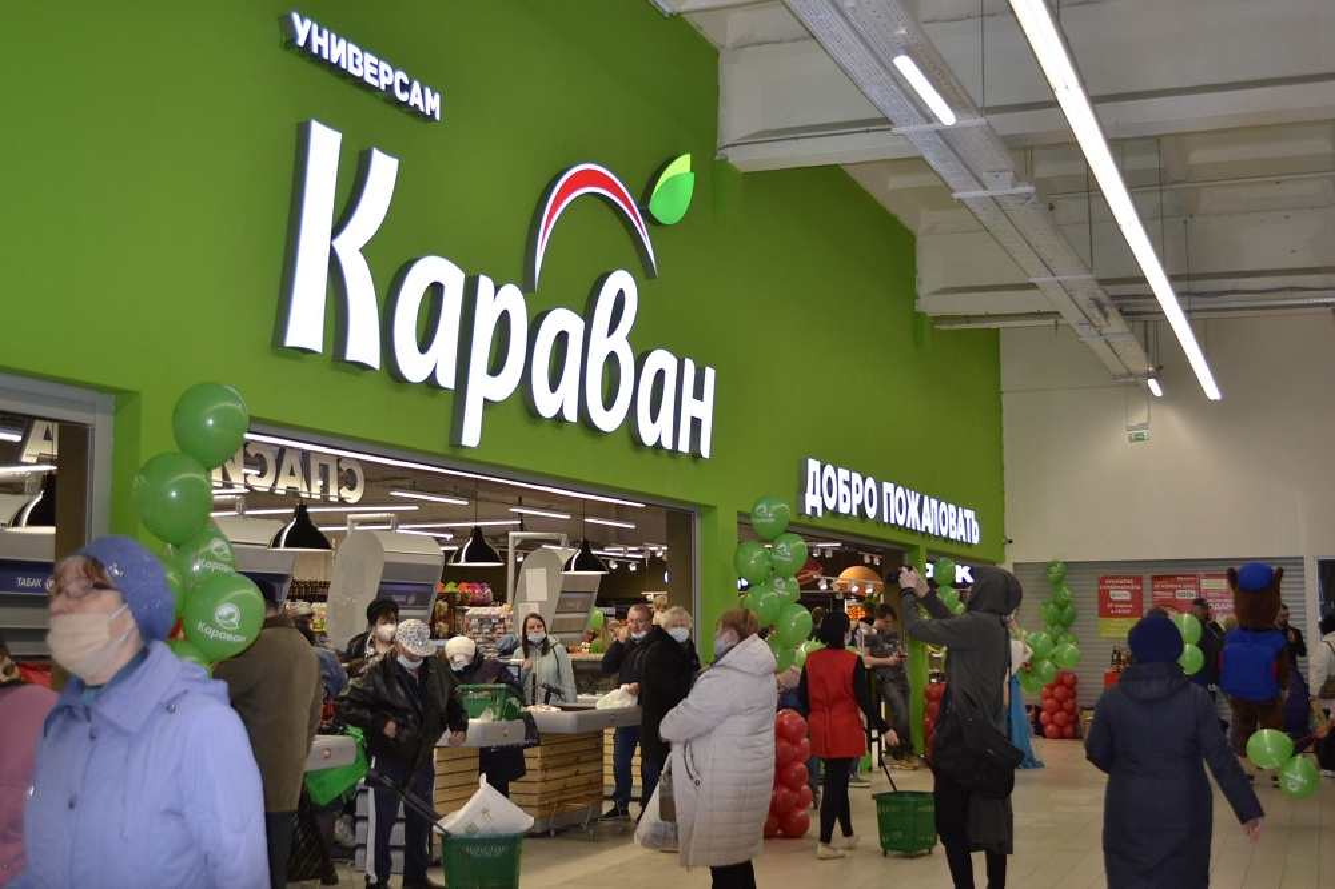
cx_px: 668
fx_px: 1446
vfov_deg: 34.2
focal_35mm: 39
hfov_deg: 49.6
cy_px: 444
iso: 360
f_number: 4.2
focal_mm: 26
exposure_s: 1/125
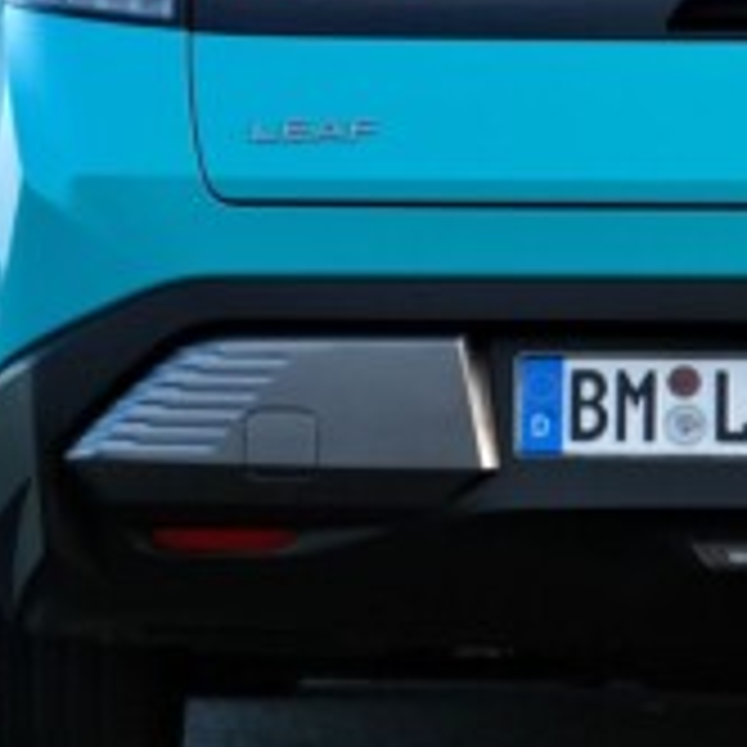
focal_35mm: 262
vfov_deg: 6.7
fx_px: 6397
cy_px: -20
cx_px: 576
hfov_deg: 6.7
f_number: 5.6
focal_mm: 48.4
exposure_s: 1/280
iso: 320
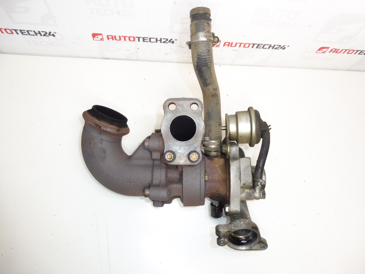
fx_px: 253
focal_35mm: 24
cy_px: 137
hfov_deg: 71.6
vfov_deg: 56.8
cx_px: 182
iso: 200
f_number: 3.5
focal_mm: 4.3
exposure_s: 1/80
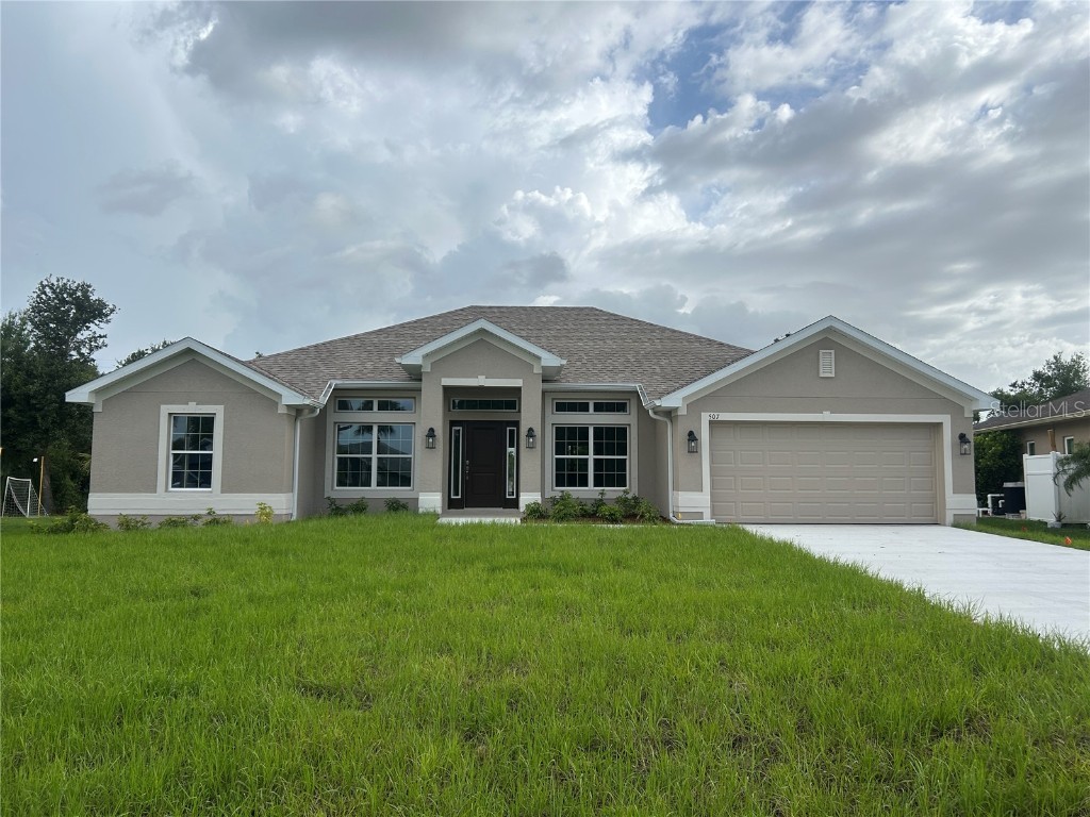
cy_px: 408
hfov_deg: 67.3
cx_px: 545
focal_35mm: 26
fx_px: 819
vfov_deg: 53.1
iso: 50
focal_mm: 5.7
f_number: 1.5
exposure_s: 1/5587
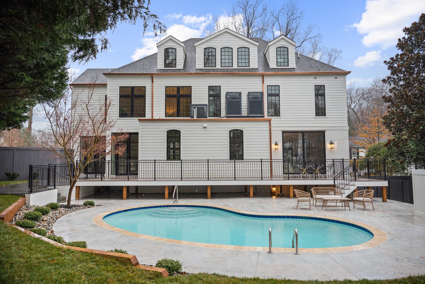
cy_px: 142
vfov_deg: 53.1
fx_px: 283
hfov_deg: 73.7
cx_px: 212
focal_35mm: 24
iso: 400
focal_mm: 24
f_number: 2.8
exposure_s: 1/500
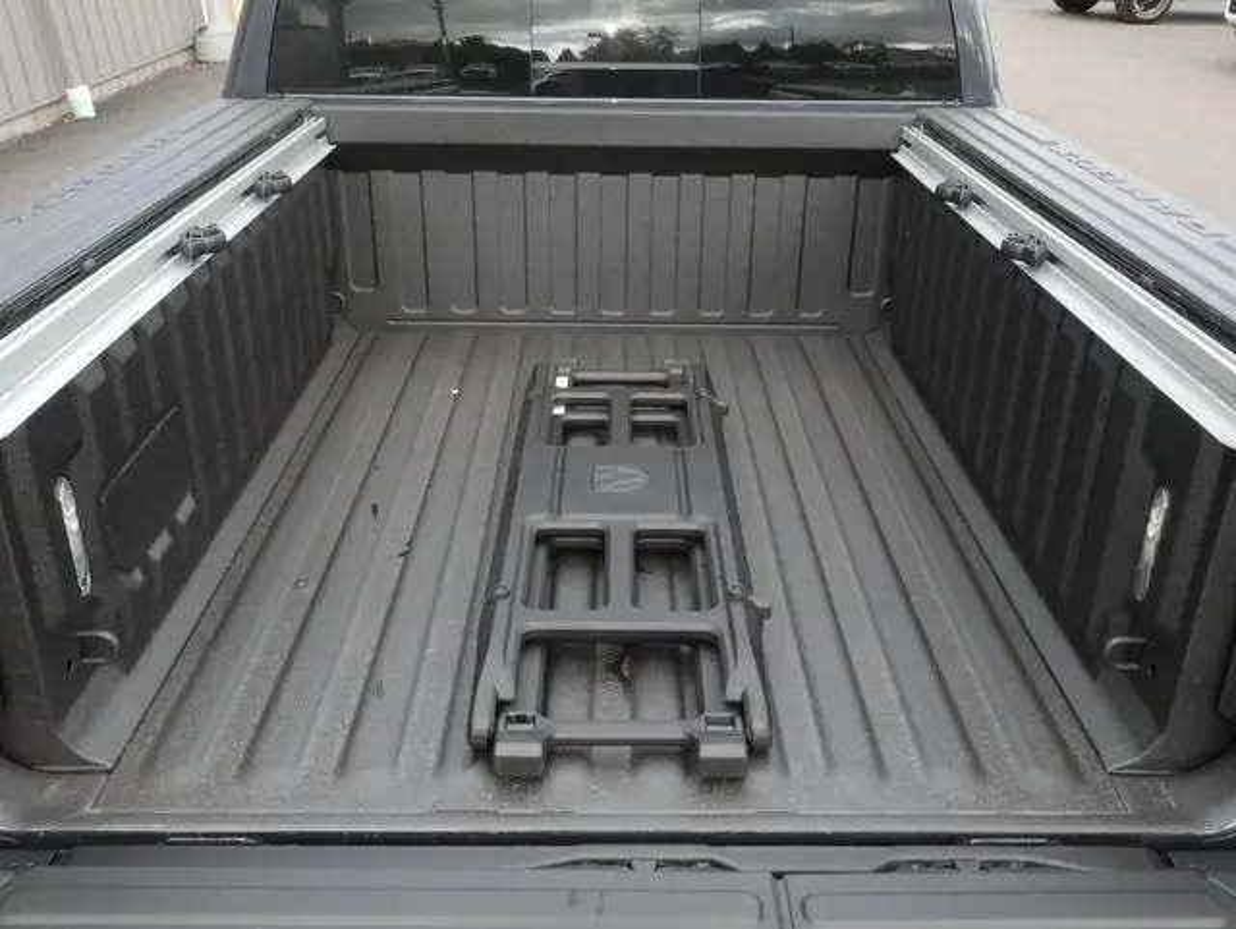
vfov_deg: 44.2
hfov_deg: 56.8
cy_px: 464
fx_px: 1143
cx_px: 618
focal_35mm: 32
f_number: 22
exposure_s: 1/60
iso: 1600
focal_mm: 16
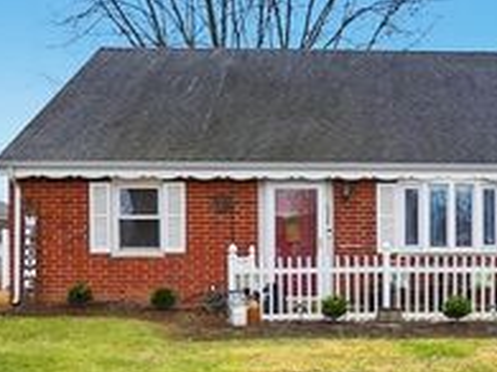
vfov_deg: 38.5
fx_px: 531
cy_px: 215
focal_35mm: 37
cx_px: 377
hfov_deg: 48.1
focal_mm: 10
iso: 100
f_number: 4
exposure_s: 1/2500
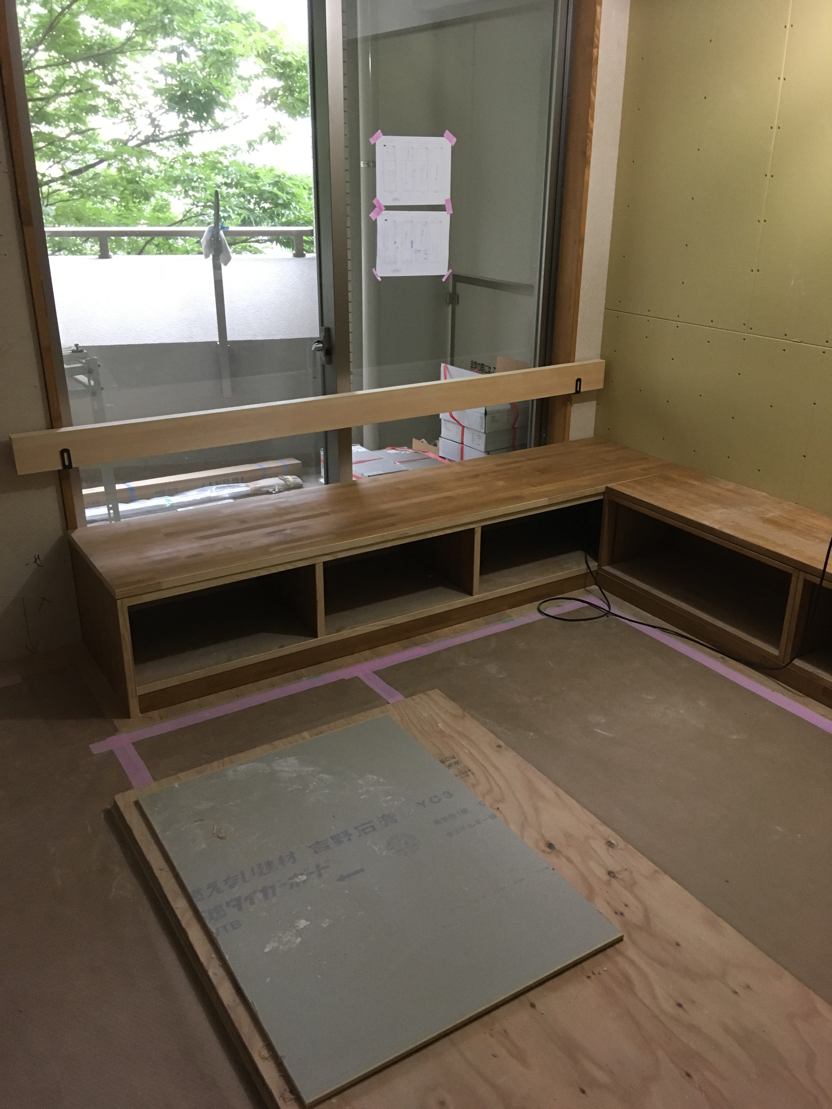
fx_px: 929
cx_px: 416
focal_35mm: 29
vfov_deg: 61.7
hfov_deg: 48.2
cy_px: 554
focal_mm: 4.15
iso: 125
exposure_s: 1/30
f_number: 2.2
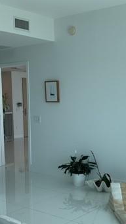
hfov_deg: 22.6
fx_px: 315
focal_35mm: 53
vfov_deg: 38.9
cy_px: 141
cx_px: 73
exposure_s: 1/287
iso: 25
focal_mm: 4.25
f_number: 1.8
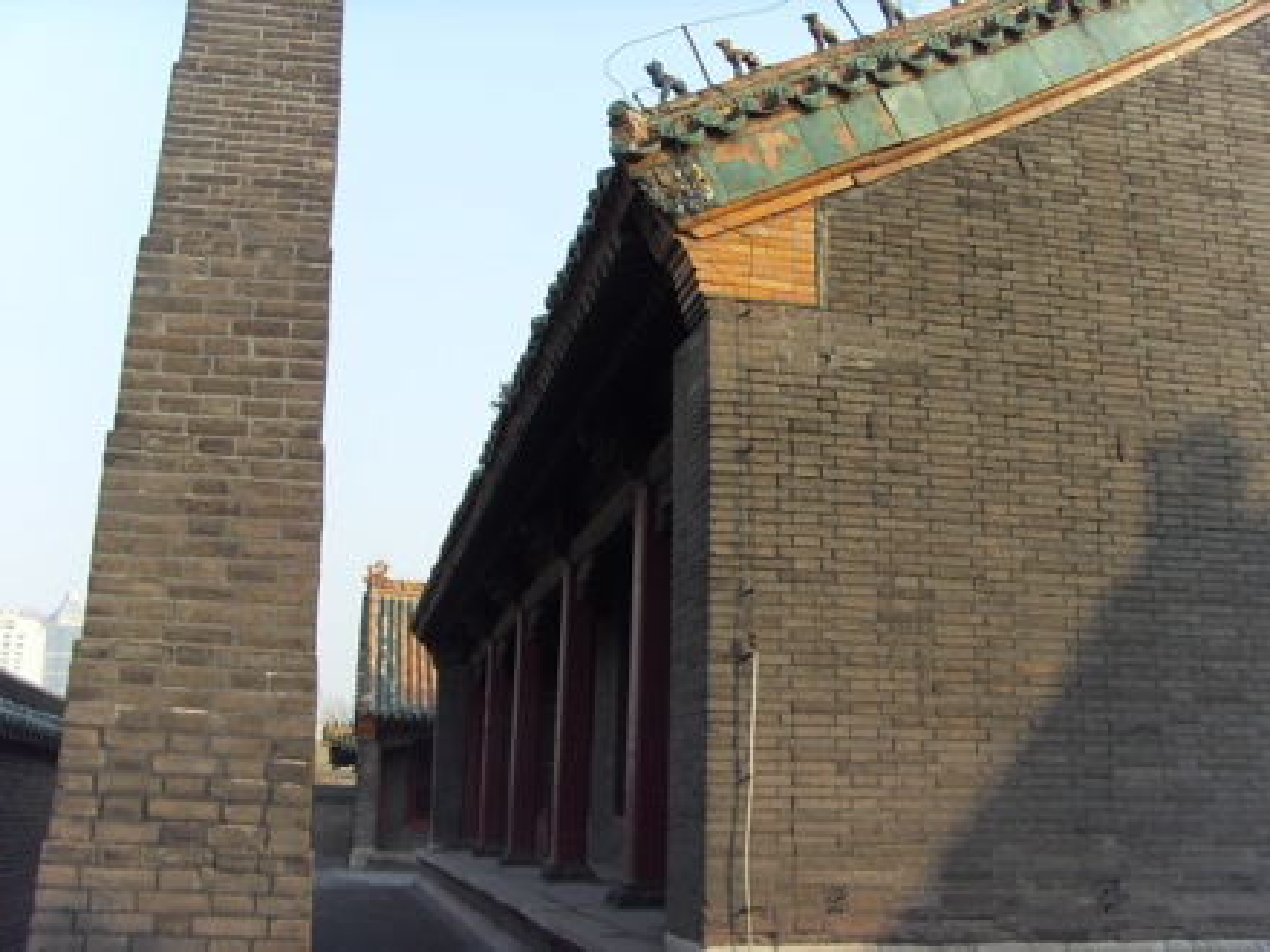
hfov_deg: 47.9
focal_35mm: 39
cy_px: 476
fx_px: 1431
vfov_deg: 36.8
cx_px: 635
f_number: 3.5
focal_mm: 6.6
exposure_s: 1/250
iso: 80
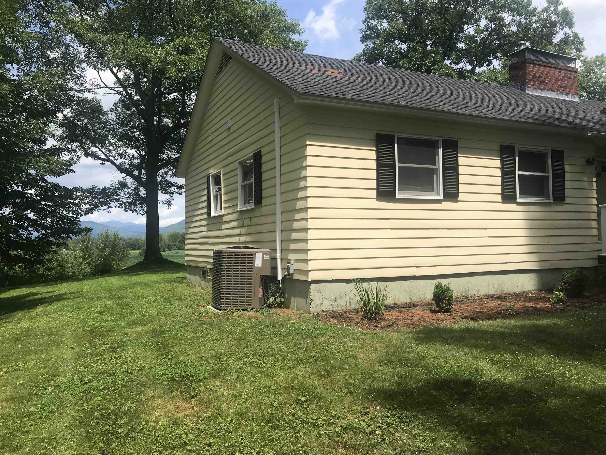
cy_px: 228
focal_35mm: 28
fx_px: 490
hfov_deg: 63.4
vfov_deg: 49.7
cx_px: 303
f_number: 1.8
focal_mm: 3.99
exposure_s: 1/2037
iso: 20
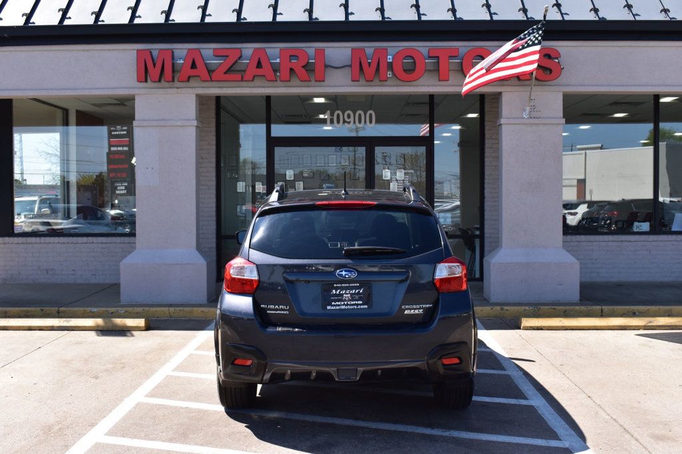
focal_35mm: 40
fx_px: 767
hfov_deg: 47.9
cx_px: 341
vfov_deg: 33.0
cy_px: 227
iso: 400
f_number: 10
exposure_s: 1/320
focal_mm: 27
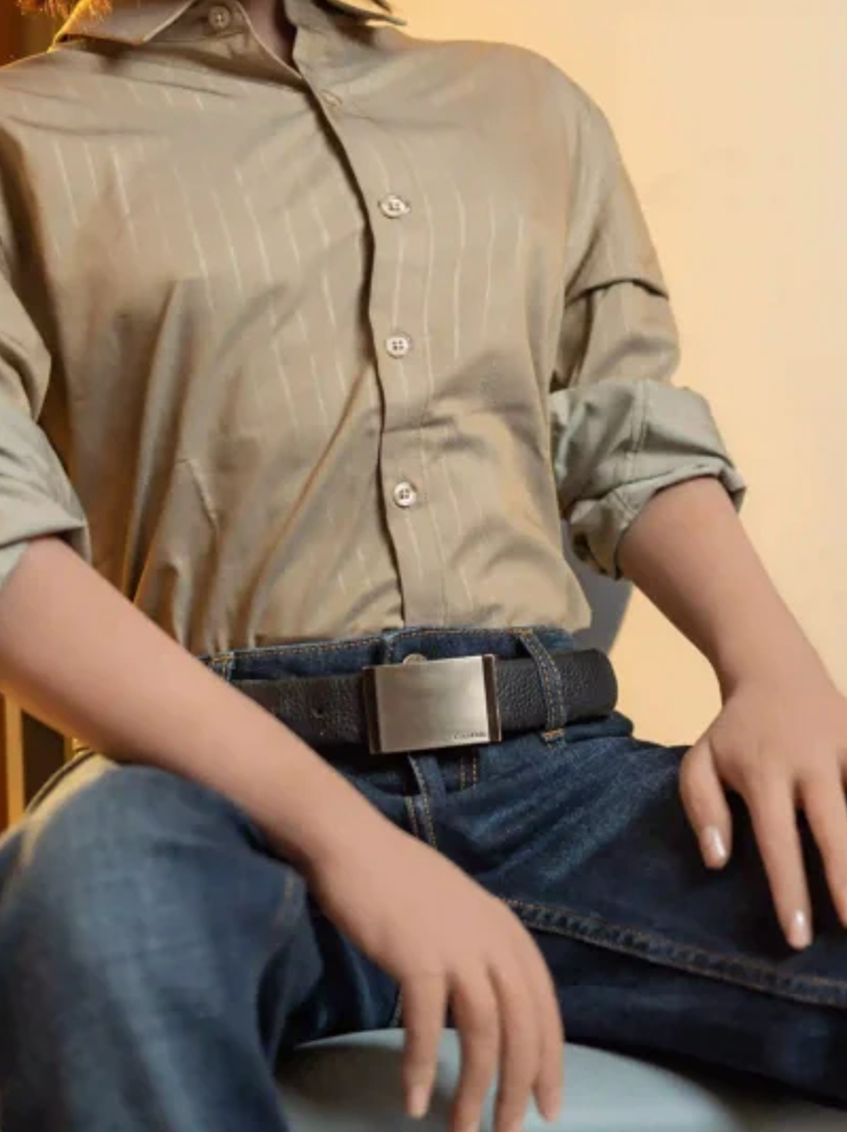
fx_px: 2123
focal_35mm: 65
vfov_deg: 29.7
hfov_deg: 22.5
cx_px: 480
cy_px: 395
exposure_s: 1/25
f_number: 2.5
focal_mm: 40
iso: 200
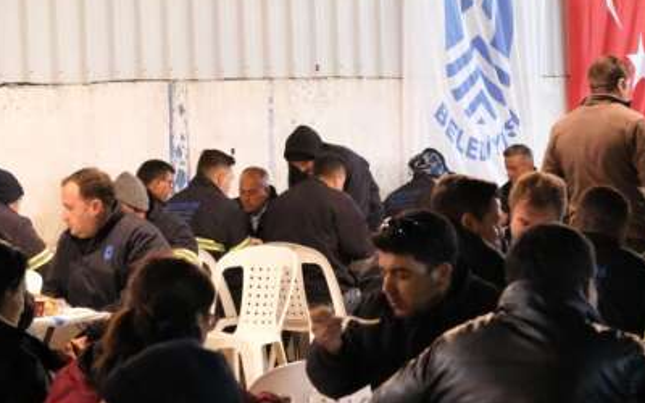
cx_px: 534
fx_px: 2865
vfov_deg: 8.0
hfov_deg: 12.8
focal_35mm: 163
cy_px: 152
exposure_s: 1/60
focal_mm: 33
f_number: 3.6
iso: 8000
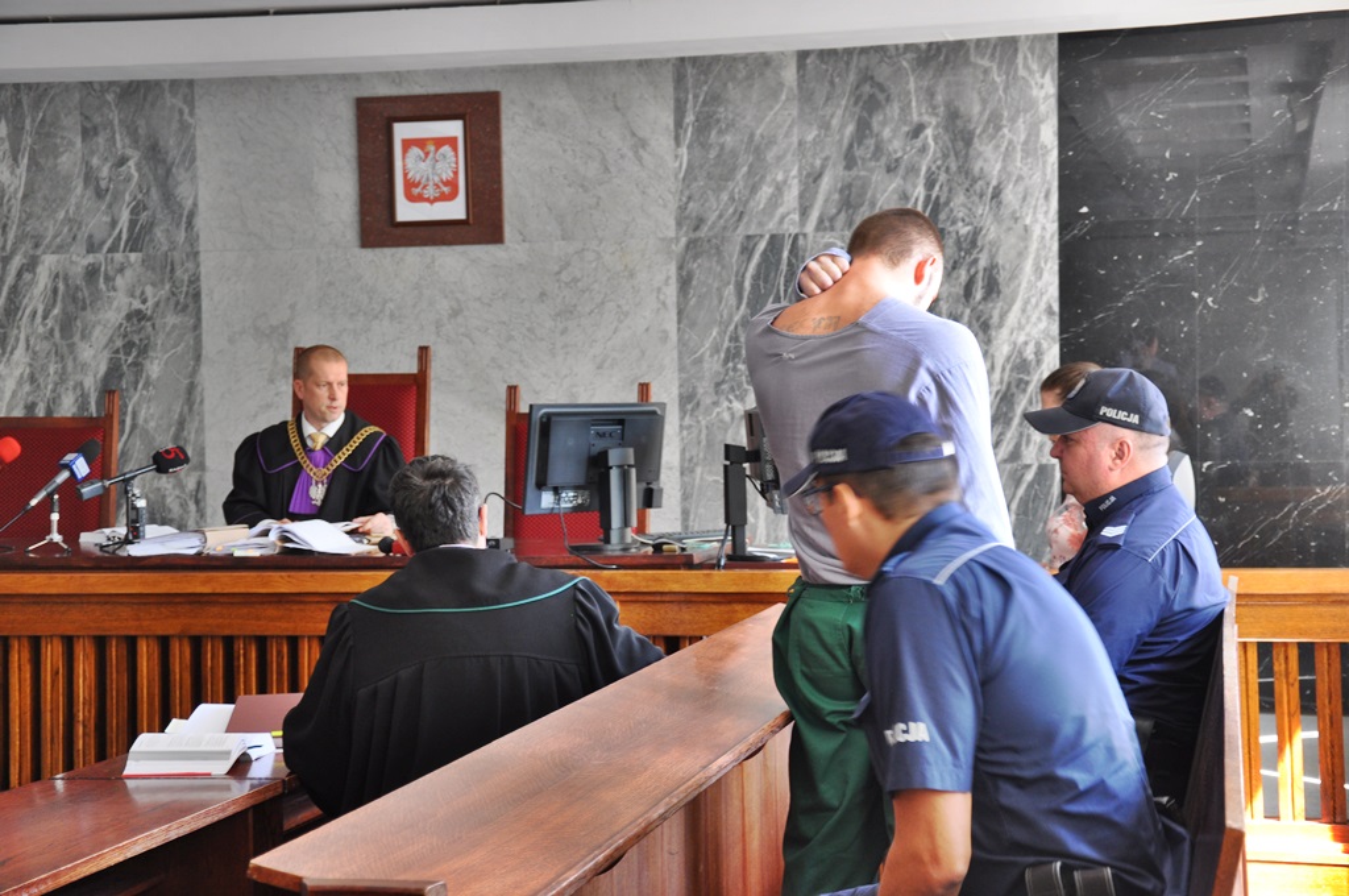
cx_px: 674
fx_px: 2358
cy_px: 448
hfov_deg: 31.9
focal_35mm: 63
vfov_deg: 21.5
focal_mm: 42
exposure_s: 1/20
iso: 400
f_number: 4.8
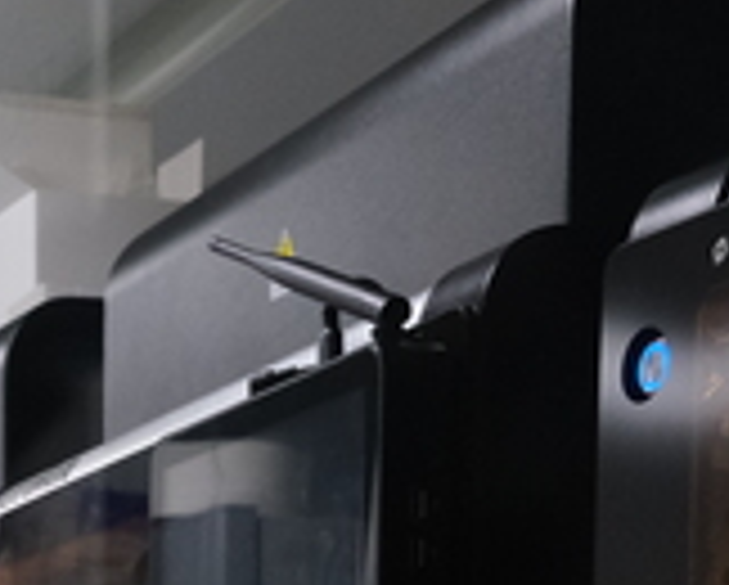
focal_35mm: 111
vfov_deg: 12.5
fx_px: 2398
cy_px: 1096
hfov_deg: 16.2
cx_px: -268
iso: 2000
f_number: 4
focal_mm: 16
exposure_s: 1/200
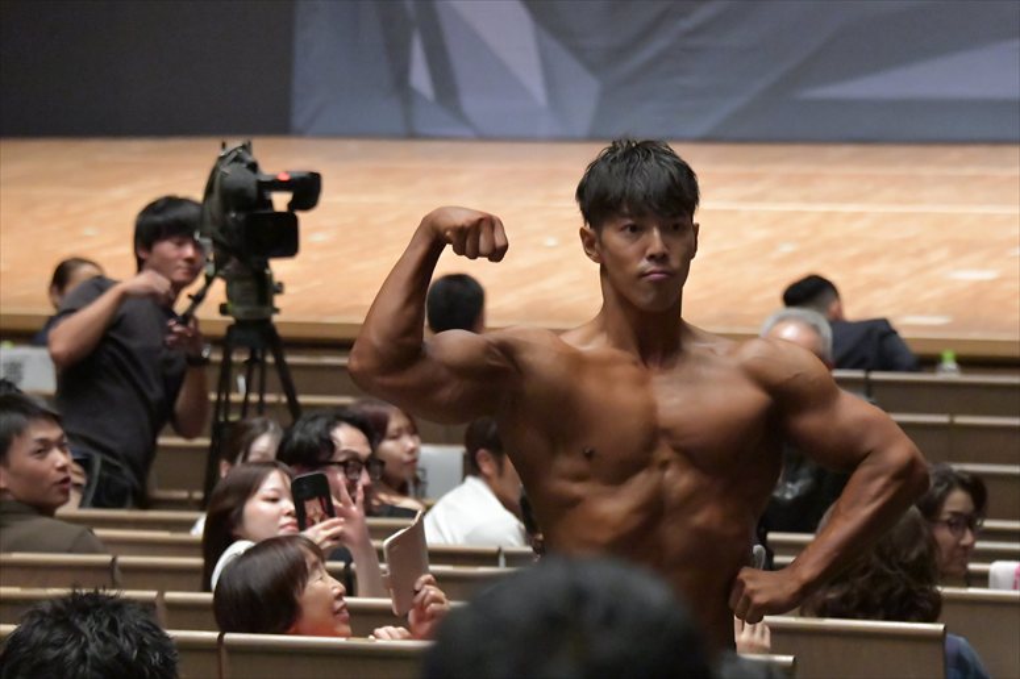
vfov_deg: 6.8
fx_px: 5721
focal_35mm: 202
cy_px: 340
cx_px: 510
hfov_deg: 10.2
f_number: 5.6
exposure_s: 1/400
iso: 18000
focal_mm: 135
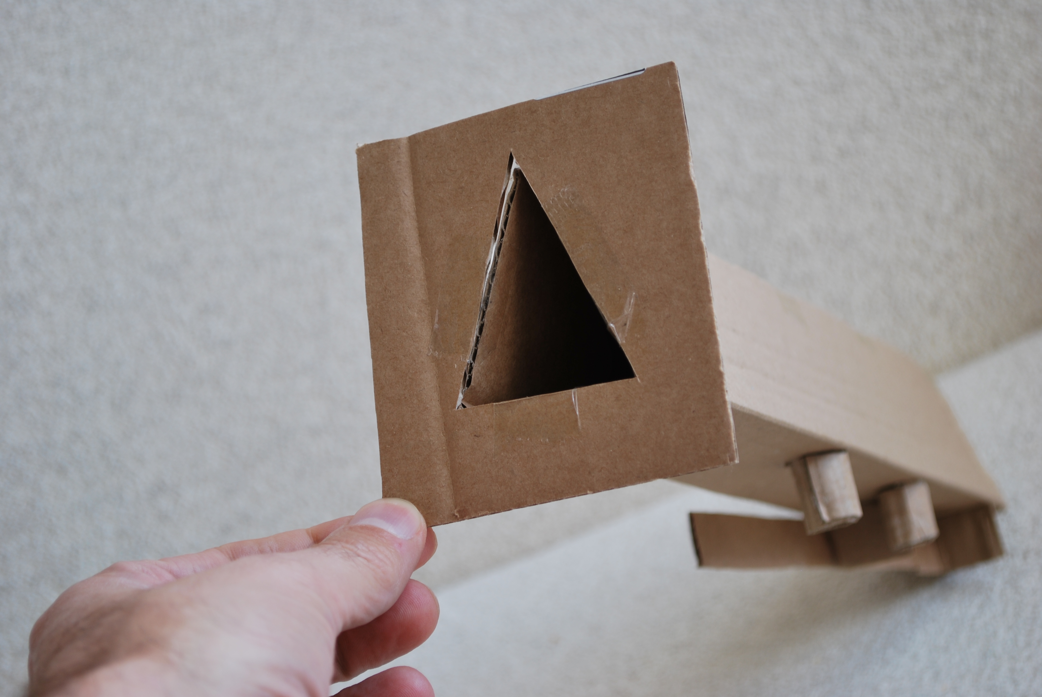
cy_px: 348
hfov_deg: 24.6
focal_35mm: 82
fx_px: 2391
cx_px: 521
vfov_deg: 16.6
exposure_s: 1/13
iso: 100
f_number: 5.6
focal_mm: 55
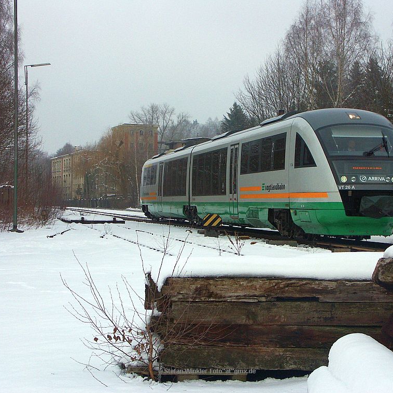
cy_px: 197
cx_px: 241
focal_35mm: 86
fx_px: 1105
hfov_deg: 20.1
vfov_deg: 20.2
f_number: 5.6
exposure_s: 1/640
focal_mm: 18.46
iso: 100
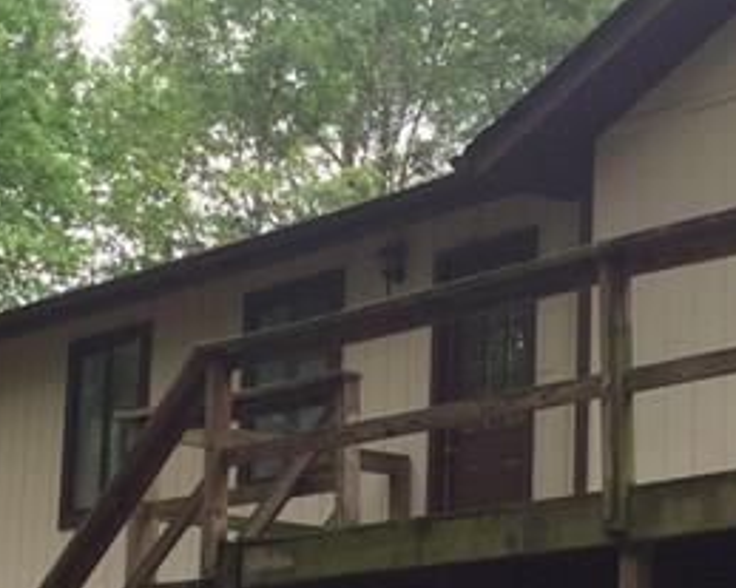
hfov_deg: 17.2
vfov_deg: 13.7
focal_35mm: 112
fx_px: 2439
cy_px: 429
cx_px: 318
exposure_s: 1/267
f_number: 2.2
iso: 32
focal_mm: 4.15
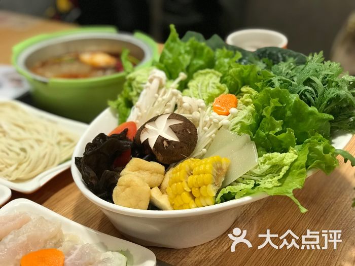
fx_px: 585
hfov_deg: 33.8
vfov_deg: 25.7
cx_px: 178
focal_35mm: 57
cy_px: 133
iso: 250
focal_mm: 6.6
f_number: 2.8
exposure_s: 1/100
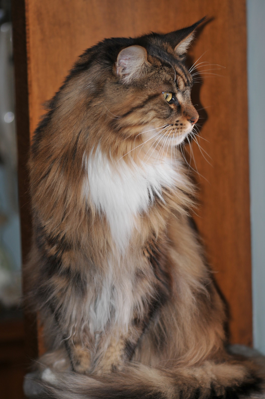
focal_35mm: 158
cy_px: 200
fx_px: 1743
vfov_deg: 13.1
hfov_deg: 8.7
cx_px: 132
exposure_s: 1/60
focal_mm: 105
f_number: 3.5
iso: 200
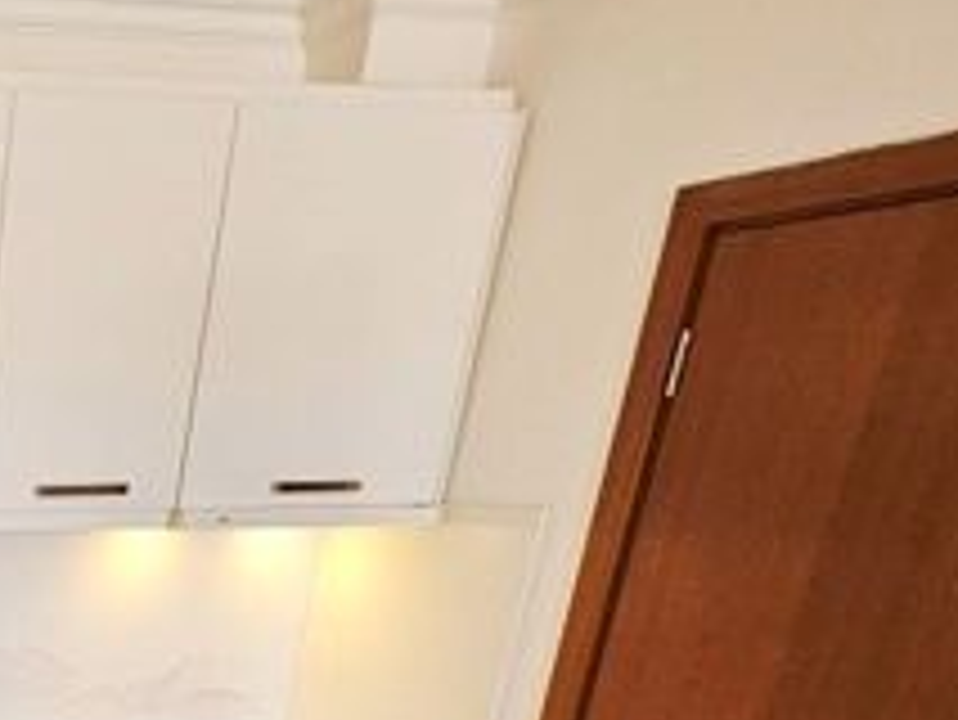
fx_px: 1191
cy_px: 972
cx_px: -376
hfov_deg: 30.7
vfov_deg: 27.3
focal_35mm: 43
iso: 80
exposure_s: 1/50
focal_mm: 1.7
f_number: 2.2
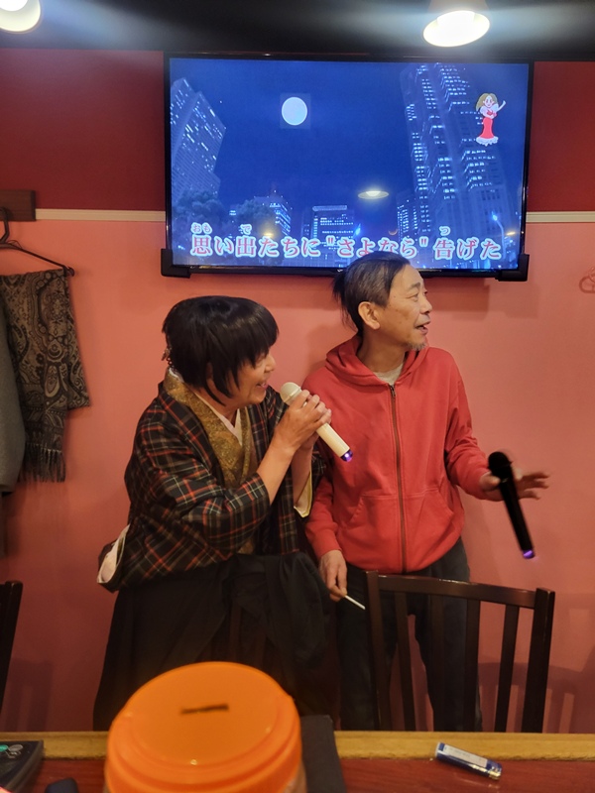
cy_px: 396
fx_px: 596
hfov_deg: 53.1
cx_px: 298
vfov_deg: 67.3
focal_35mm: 26
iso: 320
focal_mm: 5.4
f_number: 1.8
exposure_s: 1/40
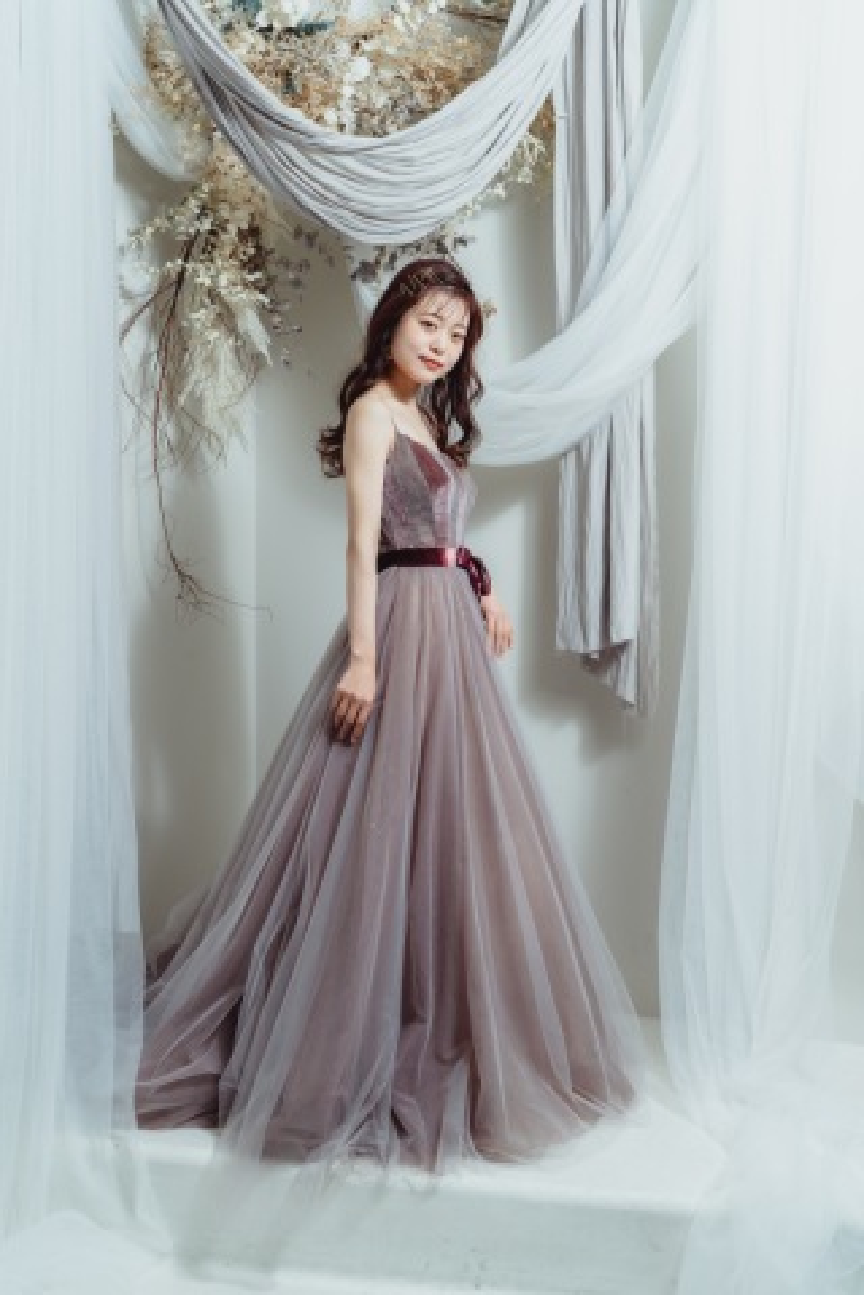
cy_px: 648
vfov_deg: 48.5
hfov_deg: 33.4
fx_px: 1440
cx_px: 432
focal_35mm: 40
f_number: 4.5
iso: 500
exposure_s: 1/125
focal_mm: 40
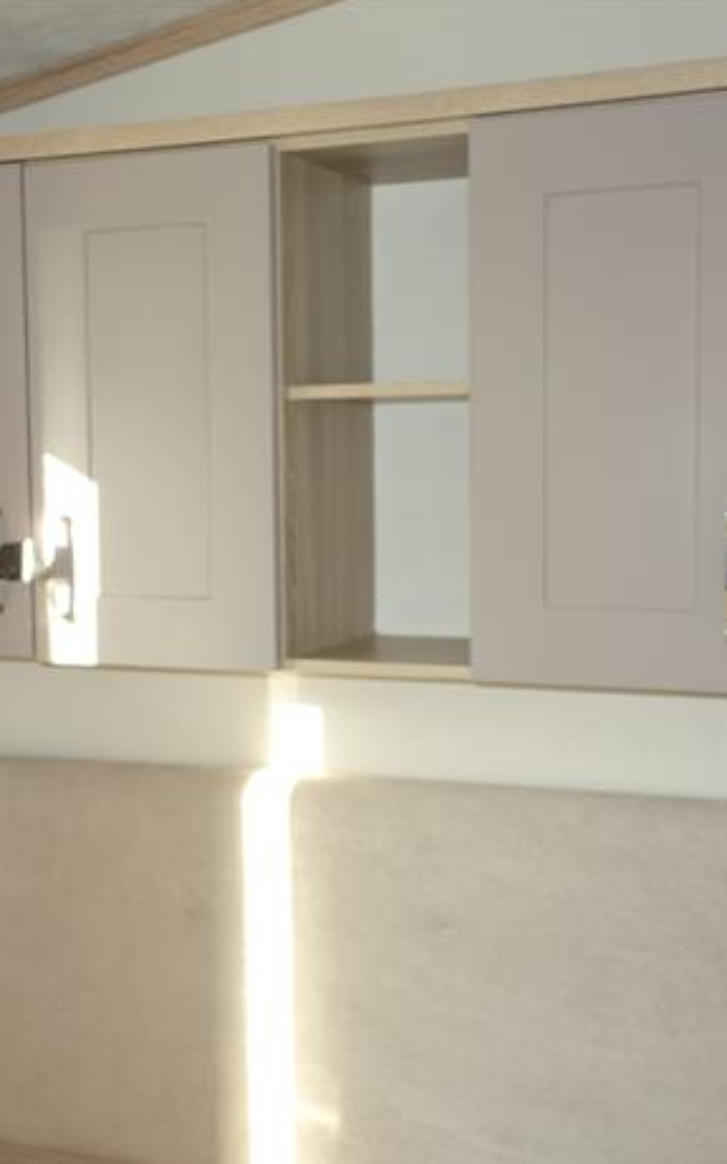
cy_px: 581
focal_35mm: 51
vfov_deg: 39.6
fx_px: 1617
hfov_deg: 25.3
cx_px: 275
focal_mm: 12.18
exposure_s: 1/80
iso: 125
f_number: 2.5
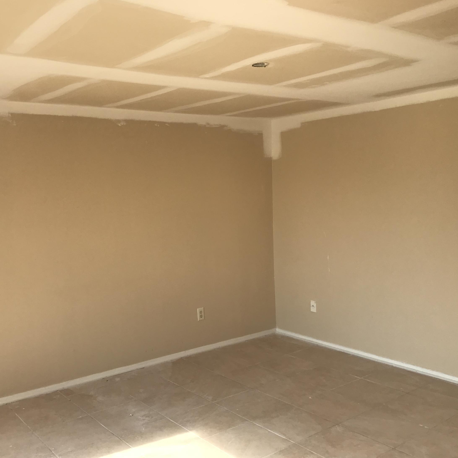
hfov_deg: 48.2
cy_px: 232
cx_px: 187
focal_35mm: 34
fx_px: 509
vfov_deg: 48.4
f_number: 1.8
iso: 20
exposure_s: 1/618
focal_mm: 3.99
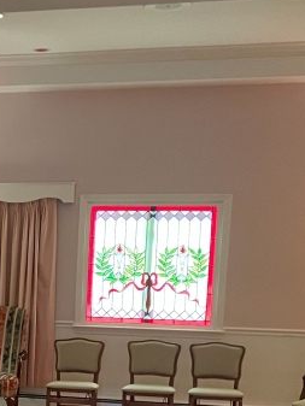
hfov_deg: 17.3
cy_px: 349
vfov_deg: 24.1
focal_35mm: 79
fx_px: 928
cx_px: -115
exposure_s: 1/60
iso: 250
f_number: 1.6
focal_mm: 4.2
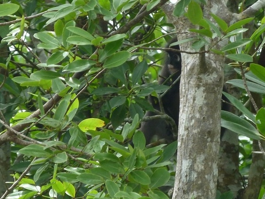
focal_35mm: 354
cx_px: 132
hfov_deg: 5.6
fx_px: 2712
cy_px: 100
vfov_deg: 4.2
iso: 200
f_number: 4.1
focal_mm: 63.7
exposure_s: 1/250
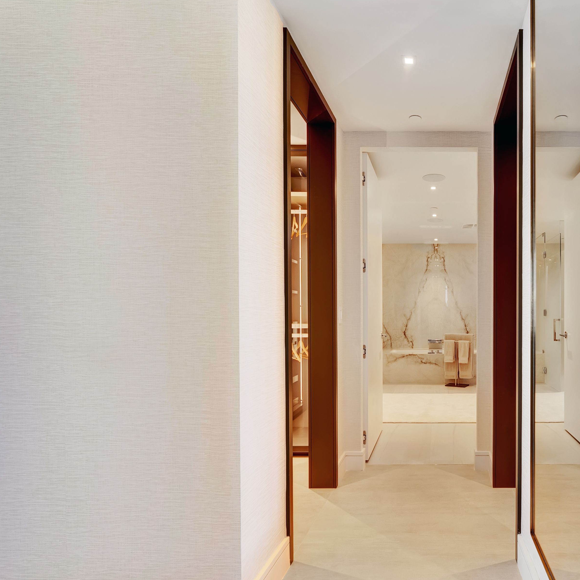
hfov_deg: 67.3
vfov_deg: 71.9
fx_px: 398
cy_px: 320
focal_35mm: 21
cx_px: 440
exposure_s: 1/10
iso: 400
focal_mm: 14
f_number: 10
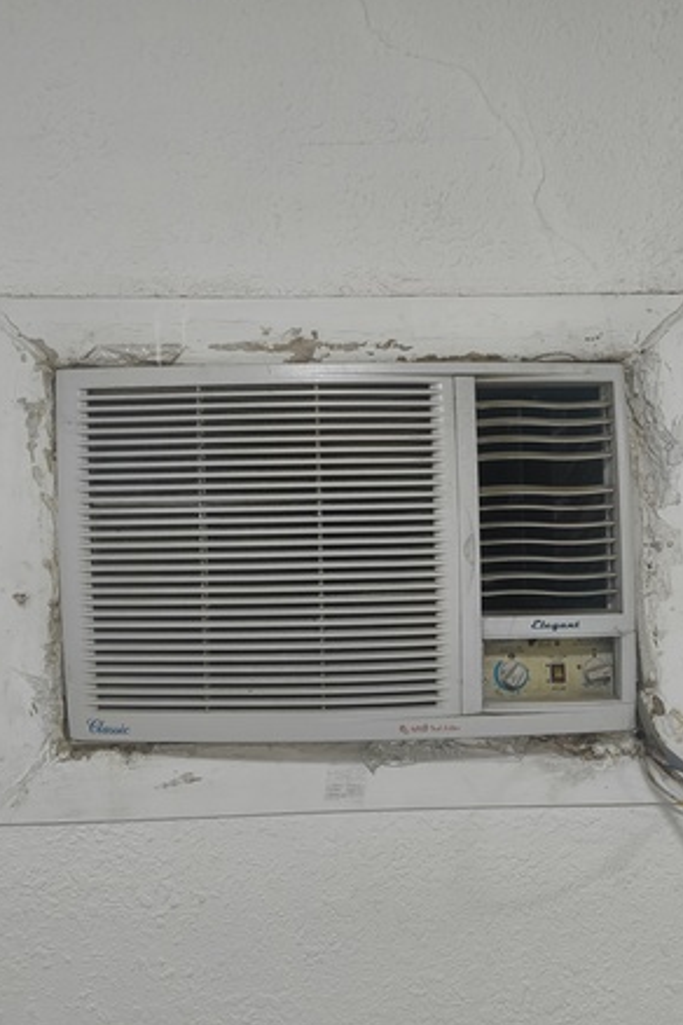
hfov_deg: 49.6
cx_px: 347
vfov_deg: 69.4
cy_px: 517
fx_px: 740
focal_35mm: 26
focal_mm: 5.56
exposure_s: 1/60
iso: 593
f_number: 1.87
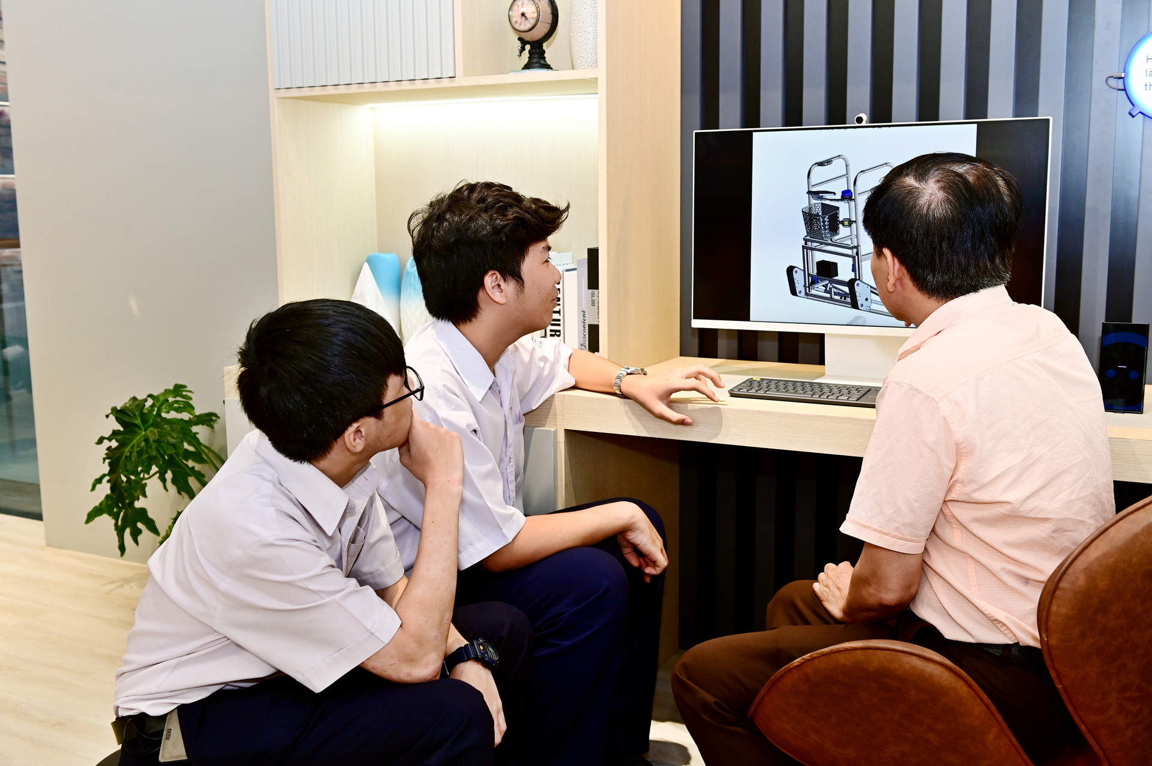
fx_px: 1151
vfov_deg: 36.8
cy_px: 383
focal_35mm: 36
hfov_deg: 53.2
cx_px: 576
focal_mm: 36
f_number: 5
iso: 1250
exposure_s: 1/100
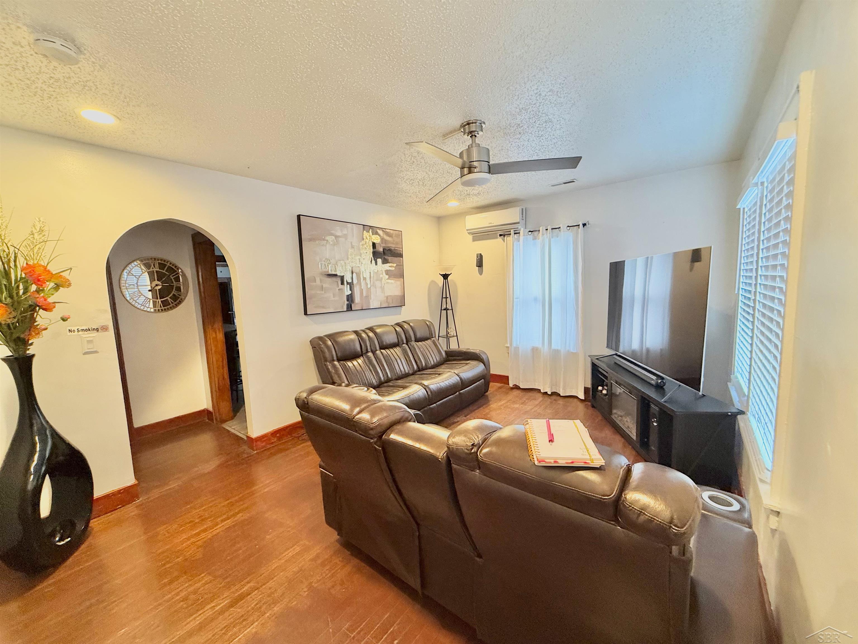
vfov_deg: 85.7
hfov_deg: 102.1
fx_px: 347
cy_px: 322
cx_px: 429
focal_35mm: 14
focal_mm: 2.22
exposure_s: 1/60
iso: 400
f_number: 2.2
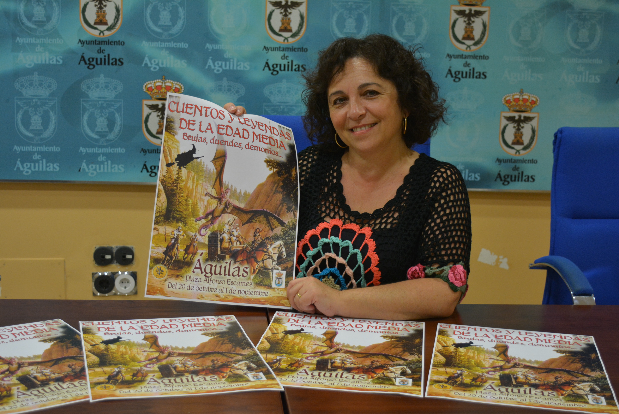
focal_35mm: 57
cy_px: 207
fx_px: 981
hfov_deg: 35.0
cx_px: 310
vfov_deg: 23.8
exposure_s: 1/60
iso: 800
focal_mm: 38
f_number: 4.8
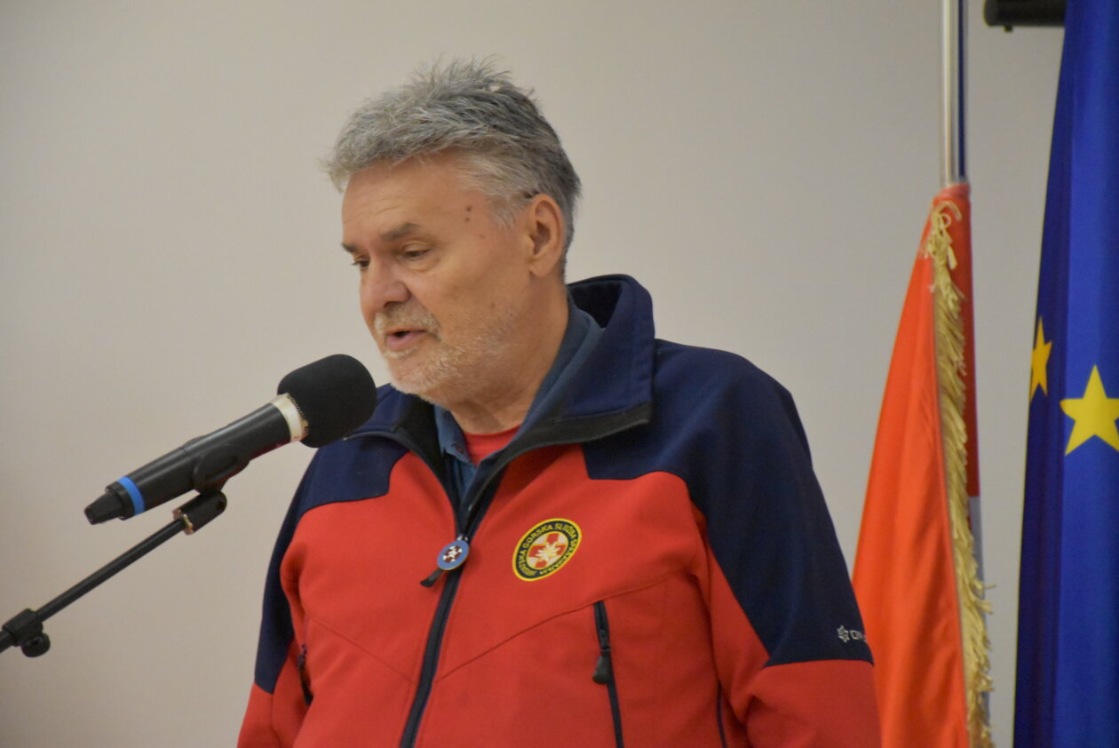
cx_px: 560
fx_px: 4899
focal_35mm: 158
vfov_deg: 8.7
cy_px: 374
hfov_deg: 13.0
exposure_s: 1/125
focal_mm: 105
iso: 7200
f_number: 5.6
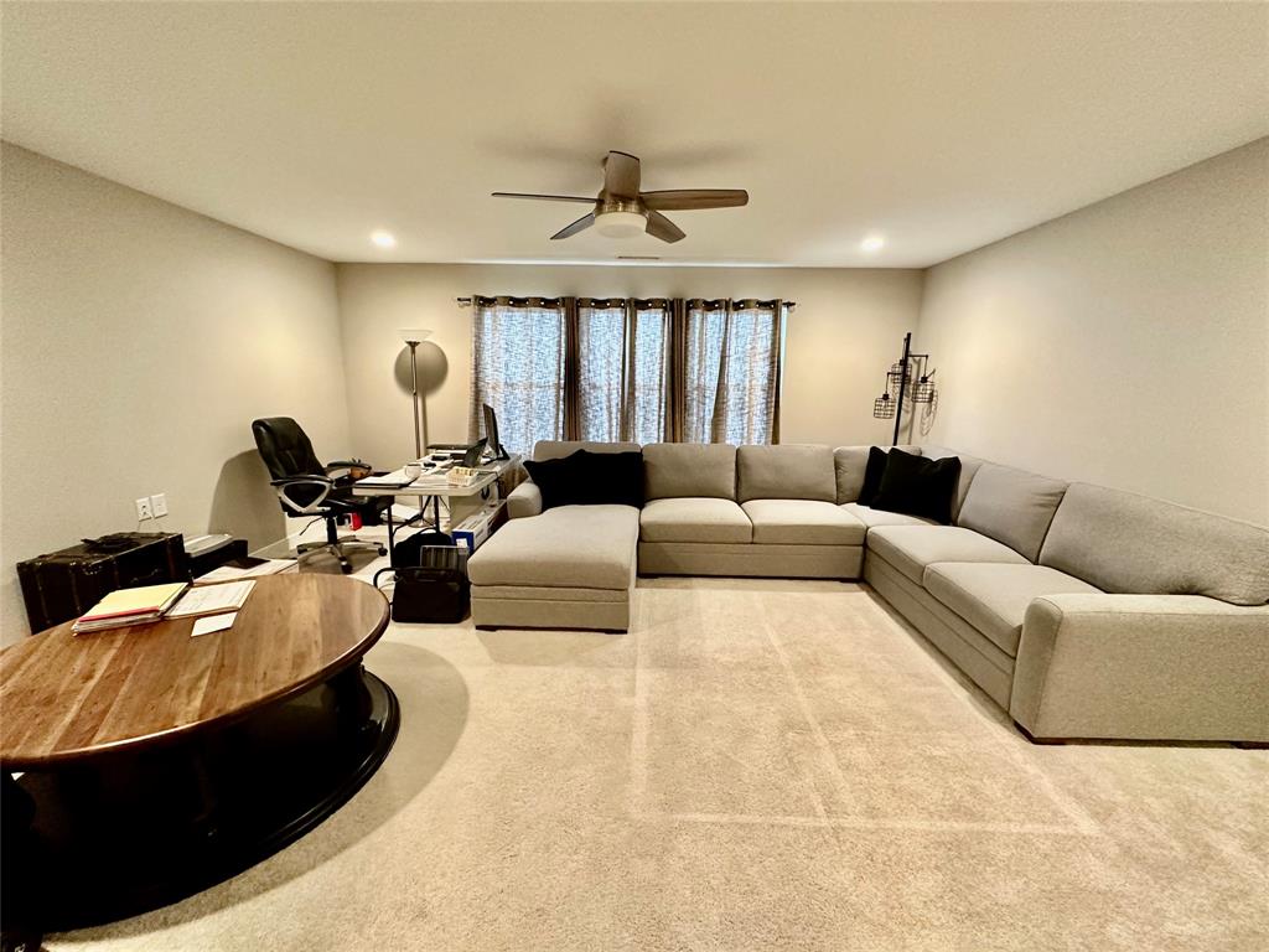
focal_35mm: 14
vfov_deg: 85.7
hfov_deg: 102.1
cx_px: 634
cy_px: 476
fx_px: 513
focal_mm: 2.22
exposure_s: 1/60
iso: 400
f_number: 2.2
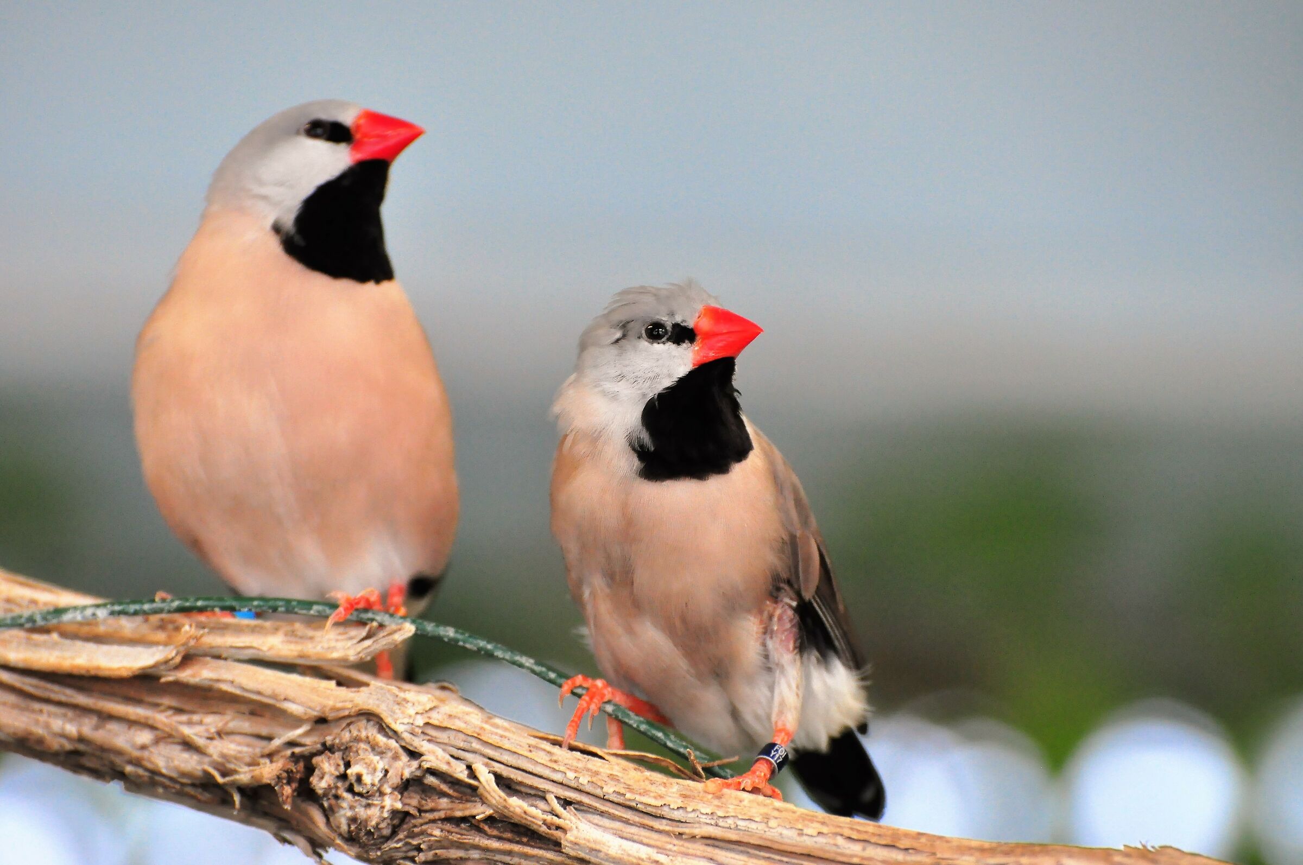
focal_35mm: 248
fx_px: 8947
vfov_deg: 5.5
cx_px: 652
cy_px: 432
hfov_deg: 8.3
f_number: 5
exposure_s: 1/400
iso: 1600
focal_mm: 165
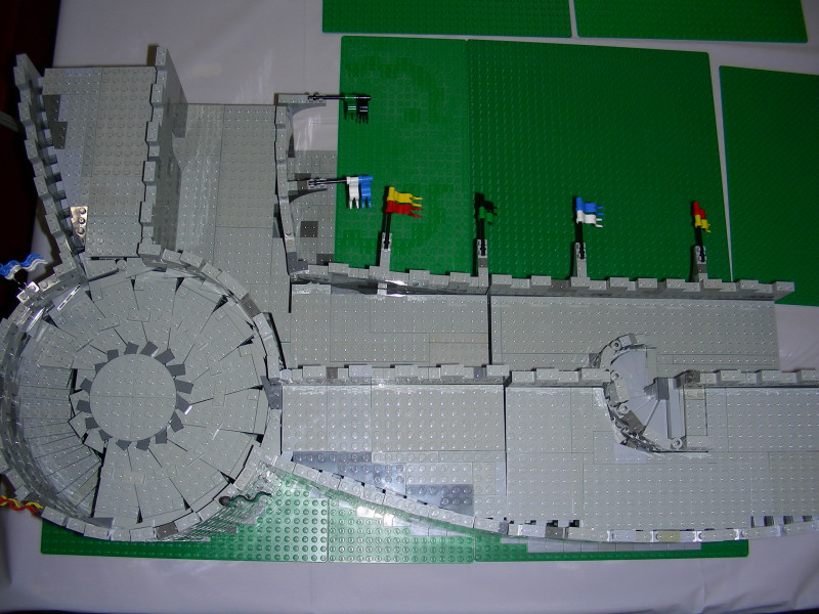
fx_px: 899
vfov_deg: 37.7
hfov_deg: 49.0
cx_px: 410
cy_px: 307
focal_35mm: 38
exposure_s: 1/60.1
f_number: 3.5
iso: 50
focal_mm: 6.3
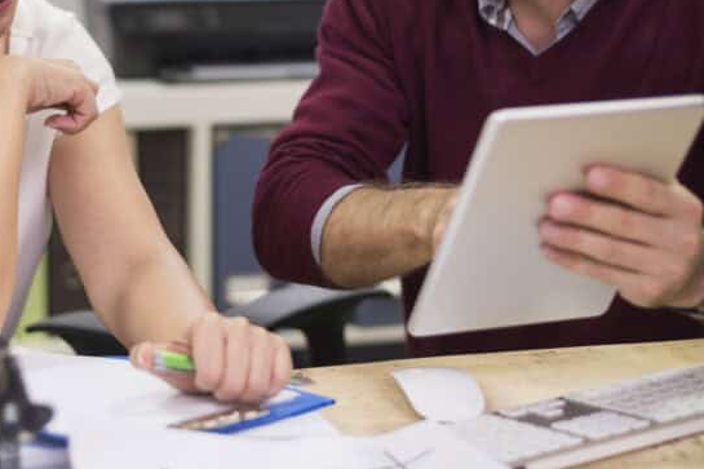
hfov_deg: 21.6
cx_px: 229
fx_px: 1838
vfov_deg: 14.5
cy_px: 107
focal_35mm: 94
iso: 160
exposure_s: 1/125
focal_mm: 50
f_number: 2
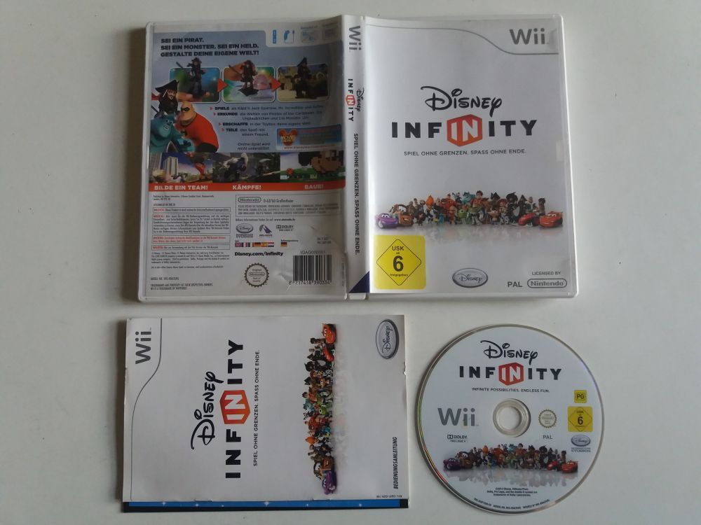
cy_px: 262
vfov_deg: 49.7
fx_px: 567
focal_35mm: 28
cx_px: 350
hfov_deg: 63.4
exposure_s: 1/33
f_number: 1.9
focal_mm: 3.7
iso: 160
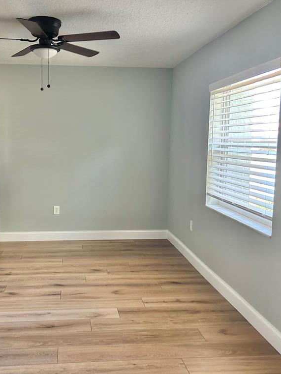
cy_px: 186
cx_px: 99
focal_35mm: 35
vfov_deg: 52.6
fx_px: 379
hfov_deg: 40.3
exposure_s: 1/60
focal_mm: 5.7
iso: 160
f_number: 1.5
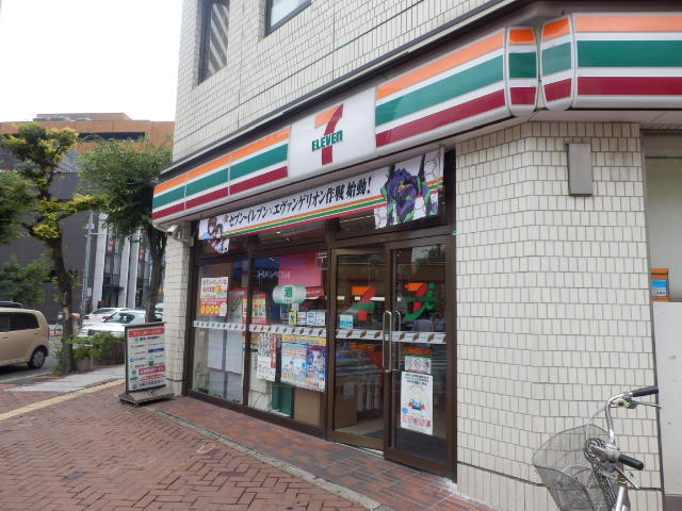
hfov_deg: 71.6
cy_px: 256
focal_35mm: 24
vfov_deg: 56.8
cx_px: 341
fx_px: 473
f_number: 3
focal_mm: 4.2
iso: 80
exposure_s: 1/320
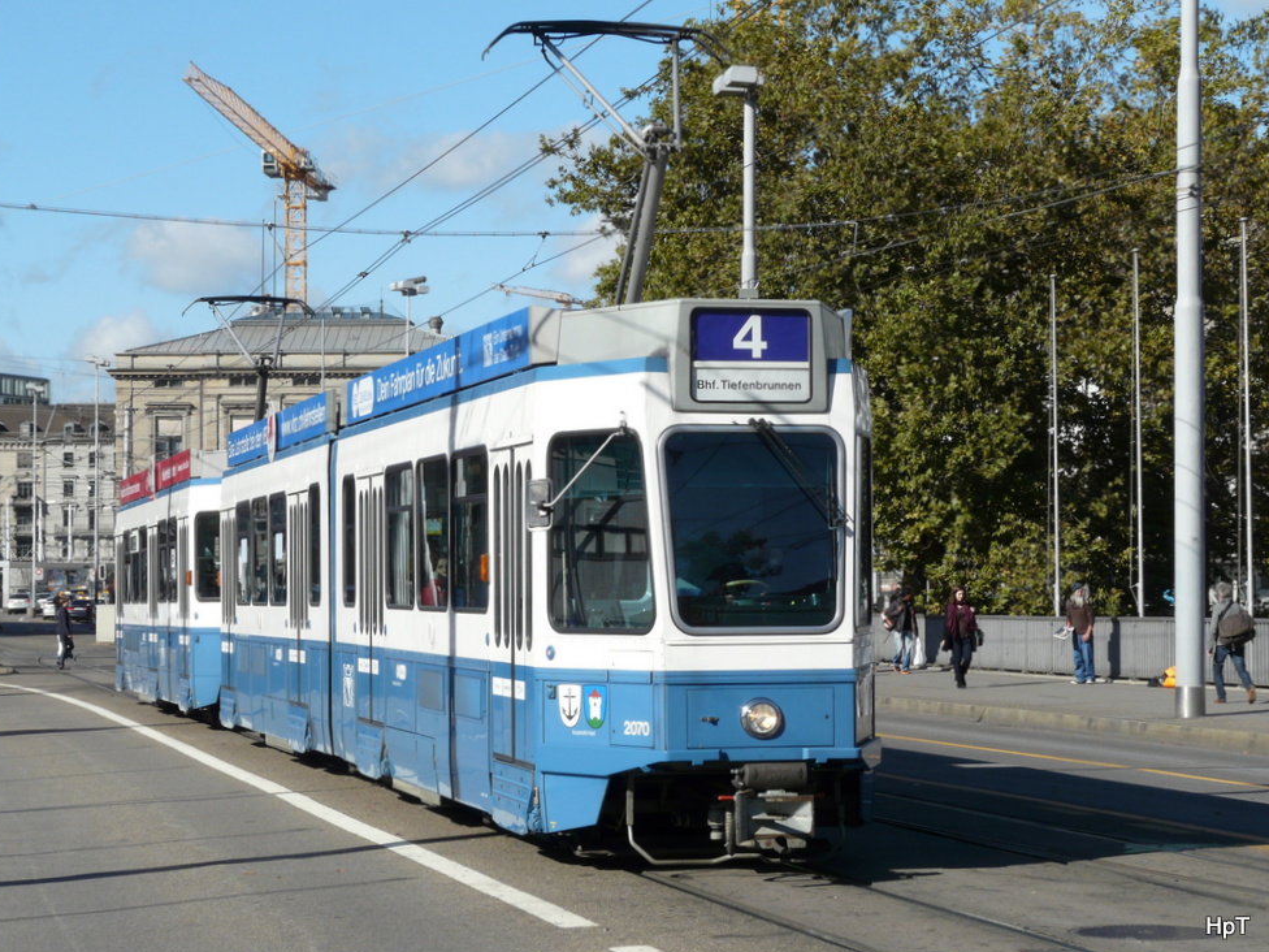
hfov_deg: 23.6
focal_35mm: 83
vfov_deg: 17.8
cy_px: 477
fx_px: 3043
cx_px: 631
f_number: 5.6
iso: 100
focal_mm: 13.3
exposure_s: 1/500
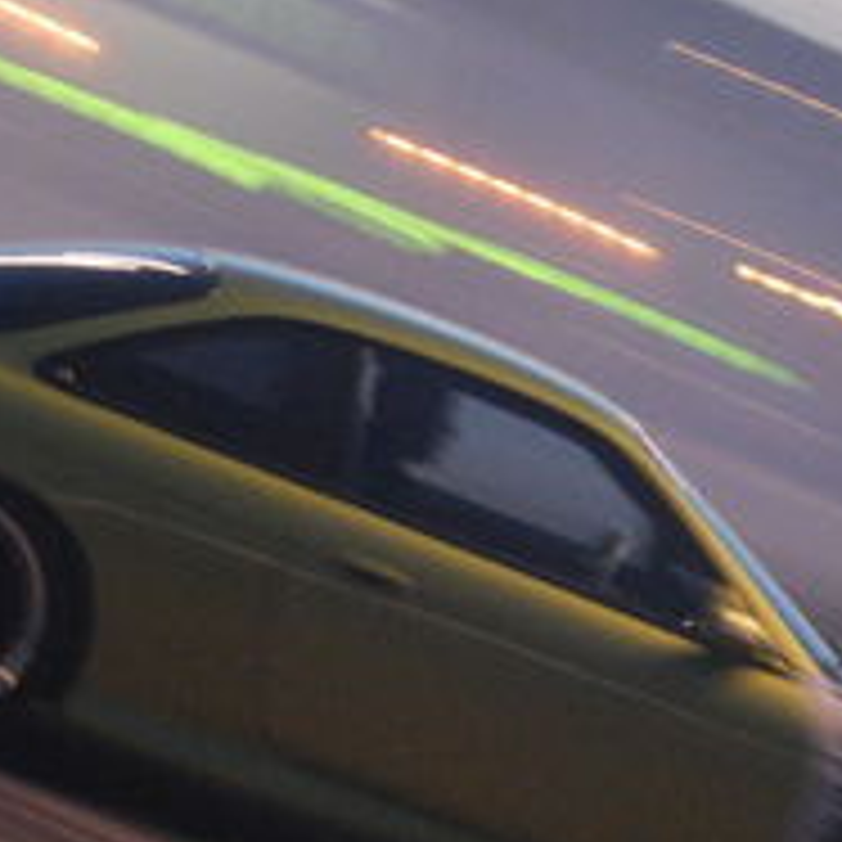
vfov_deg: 7.3
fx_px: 6617
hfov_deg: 7.3
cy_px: 707
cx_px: 603
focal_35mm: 240
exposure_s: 1/13
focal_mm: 55
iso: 1600
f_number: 5.6
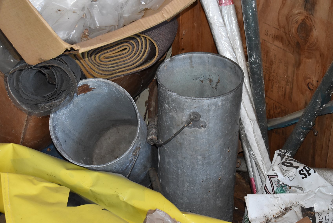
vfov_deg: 17.5
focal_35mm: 78
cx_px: 166
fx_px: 722
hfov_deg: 26.0
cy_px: 112
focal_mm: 52
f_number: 5.6
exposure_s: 1/100
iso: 1600
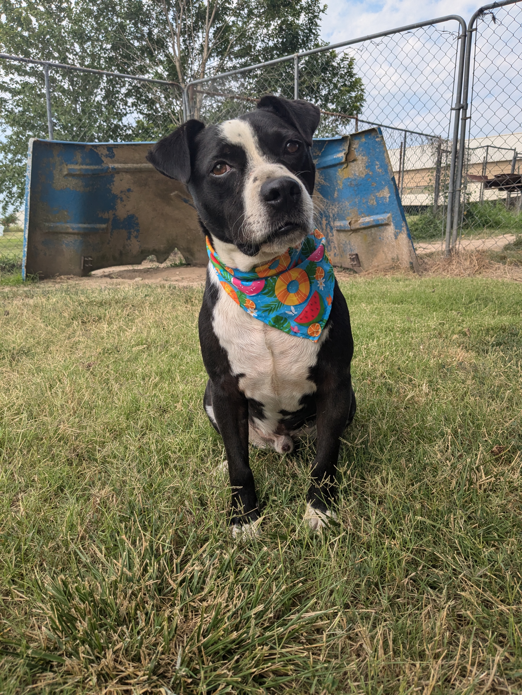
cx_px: 261
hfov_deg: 51.4
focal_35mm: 27
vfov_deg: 65.3
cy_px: 348
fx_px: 543
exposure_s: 1/1949
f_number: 1.73
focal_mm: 4.38
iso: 60
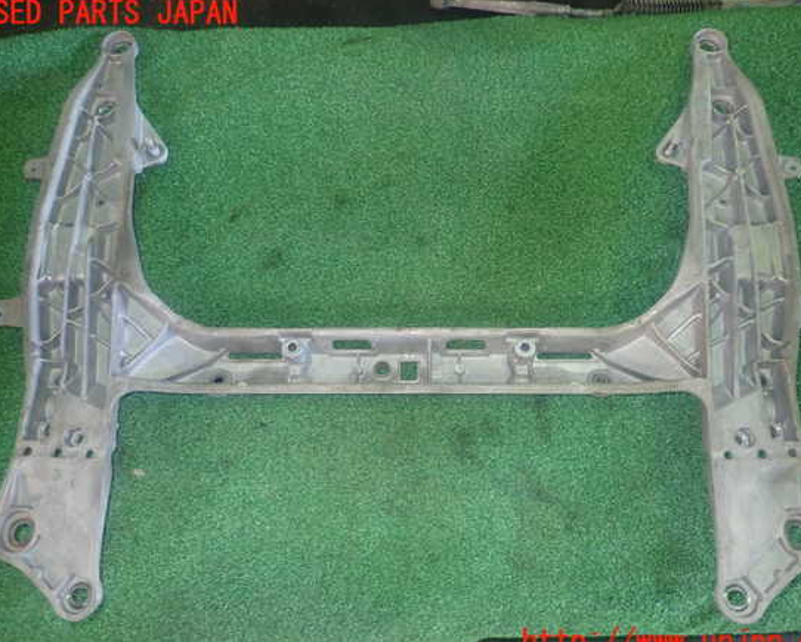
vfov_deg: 53.2
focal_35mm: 27
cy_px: 328
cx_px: 412
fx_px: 640
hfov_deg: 64.0
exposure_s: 1/30
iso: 200
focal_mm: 4.5
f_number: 2
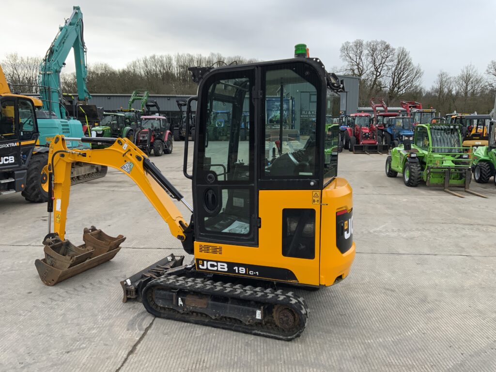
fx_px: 416
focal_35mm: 29
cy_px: 186
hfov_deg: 61.7
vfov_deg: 48.2
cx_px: 248
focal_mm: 3
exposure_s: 1/719
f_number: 1.8
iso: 16
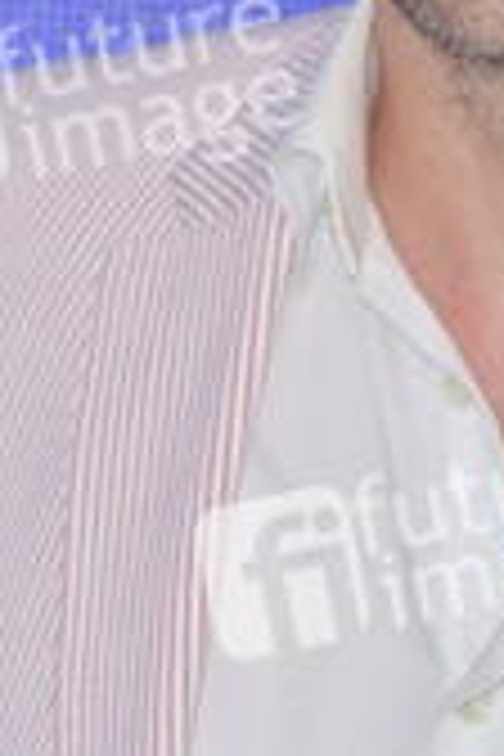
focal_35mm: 475
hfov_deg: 2.9
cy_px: -122
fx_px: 9974
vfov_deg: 4.3
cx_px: 560
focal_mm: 200
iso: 320
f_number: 7.1
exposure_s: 1/250
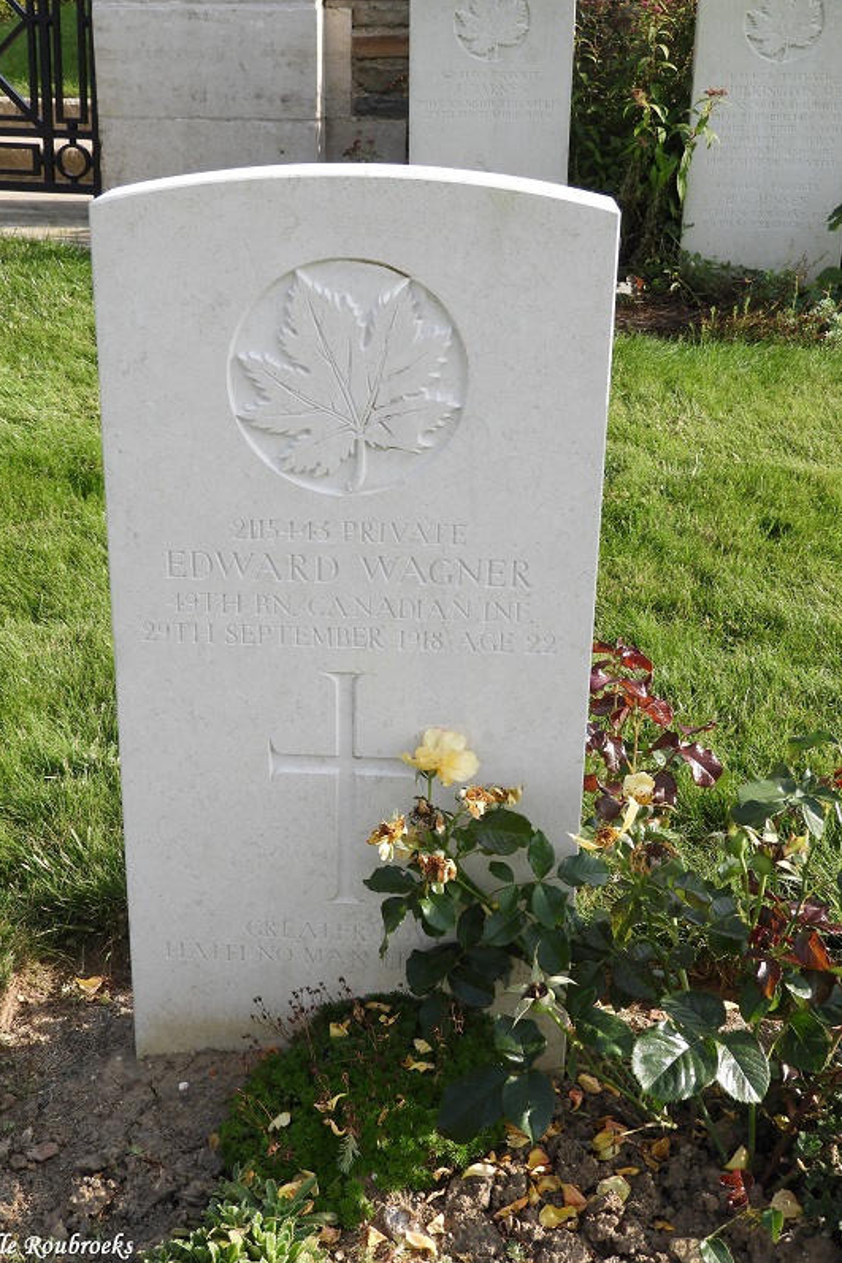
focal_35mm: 47
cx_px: 371
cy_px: 631
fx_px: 1650
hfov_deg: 28.6
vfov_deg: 41.9
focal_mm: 8.1
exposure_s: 1/500
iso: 100
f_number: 4
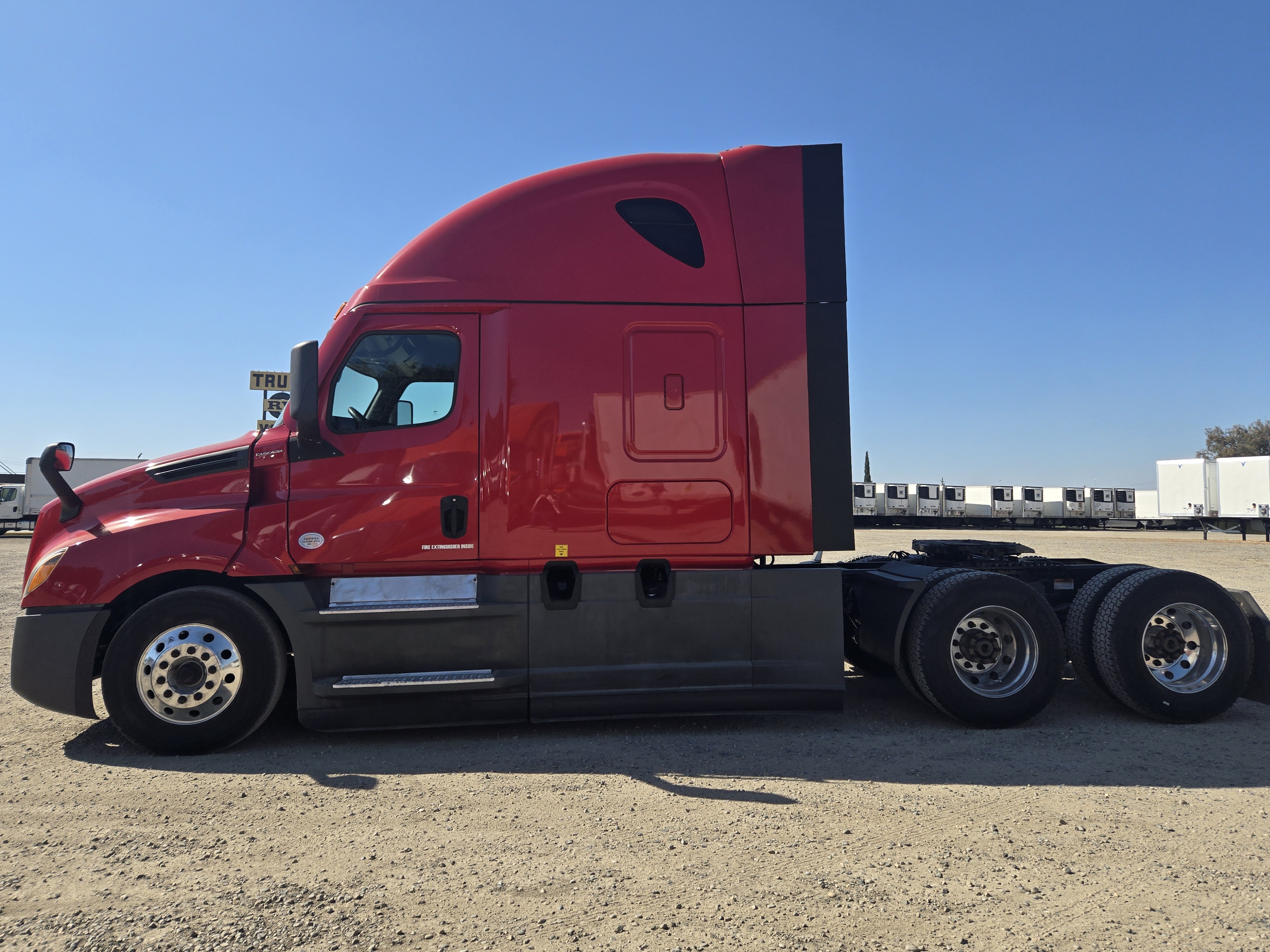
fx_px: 917
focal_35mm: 25
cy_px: 452
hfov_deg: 69.4
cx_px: 639
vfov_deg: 54.9
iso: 25
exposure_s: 1/1770
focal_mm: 5.4
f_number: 1.8
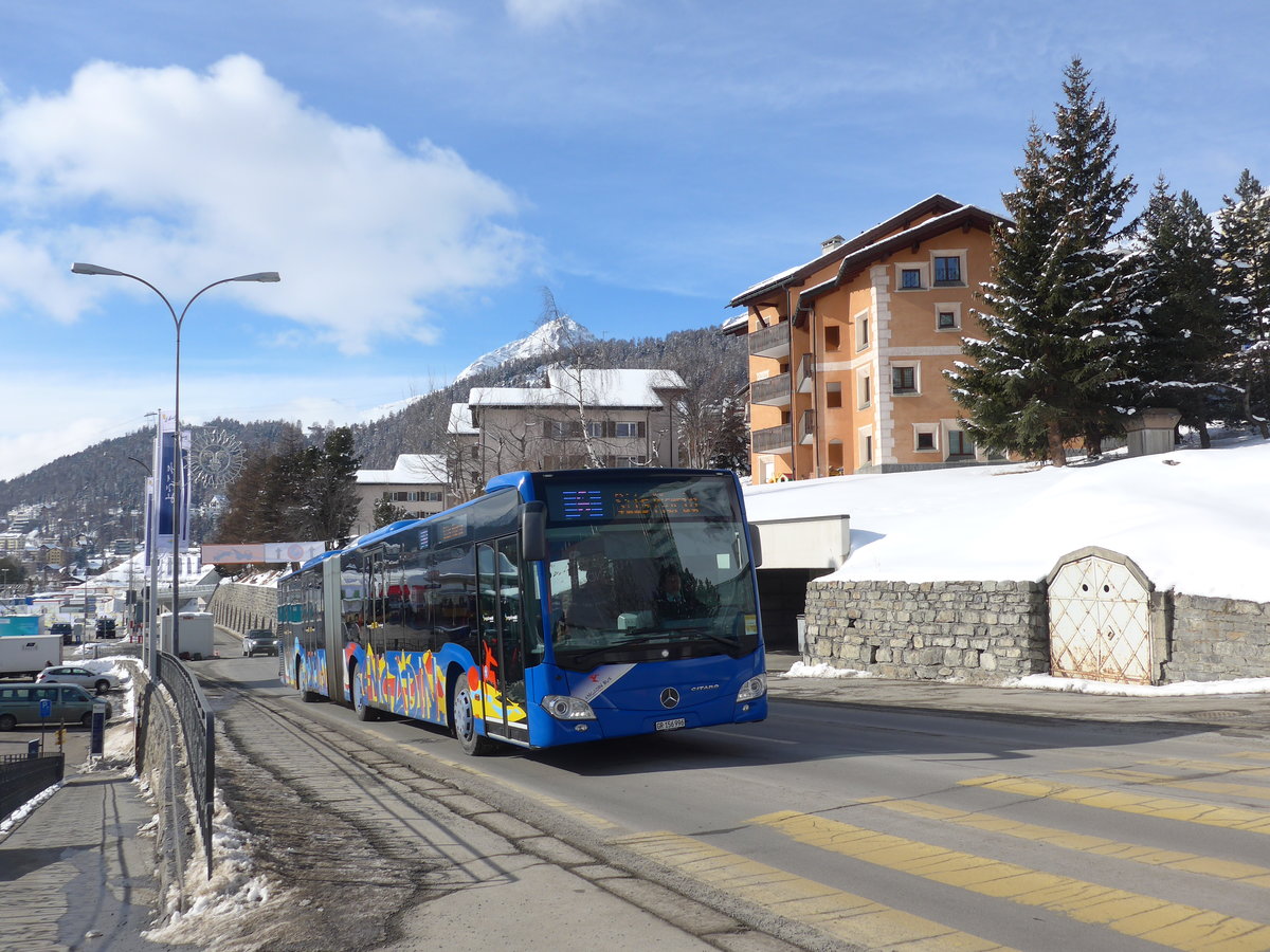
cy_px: 476
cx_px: 635
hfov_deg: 61.7
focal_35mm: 29
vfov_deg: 48.2
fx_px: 1064
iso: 80
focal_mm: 6
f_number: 3.2
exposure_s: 1/1600
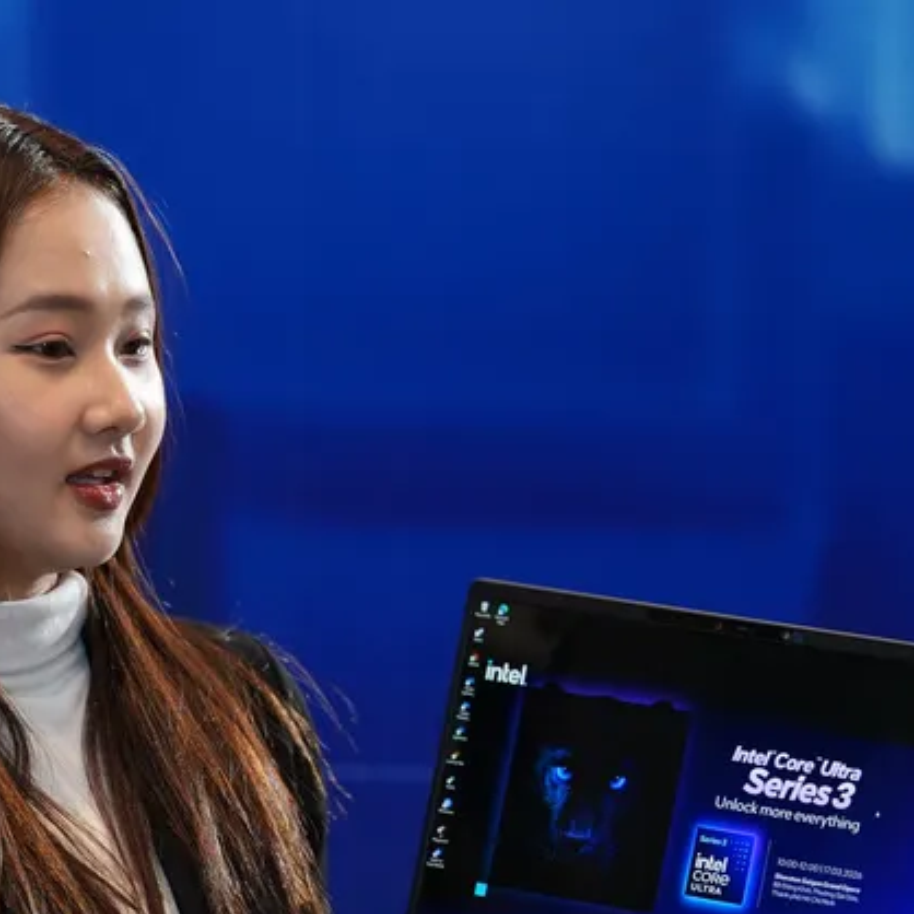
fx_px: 7289
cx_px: 409
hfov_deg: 7.2
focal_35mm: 244
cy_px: 872
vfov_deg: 7.2
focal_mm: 100
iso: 250
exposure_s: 1/100
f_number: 2
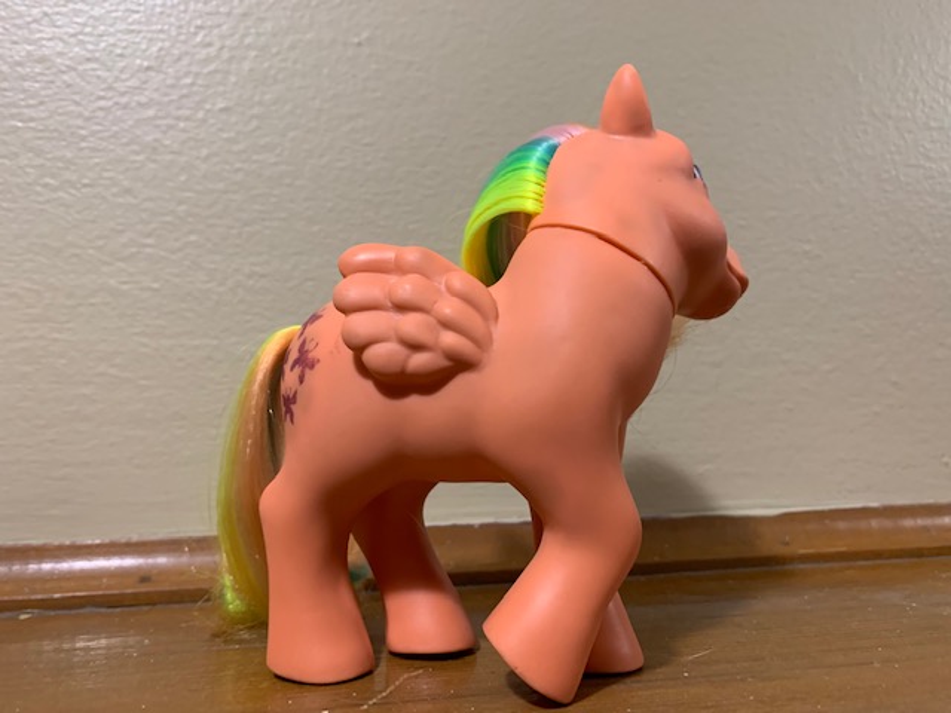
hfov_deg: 67.3
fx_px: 714
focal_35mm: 26
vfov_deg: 53.1
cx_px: 476
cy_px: 356
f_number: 1.8
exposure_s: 1/60
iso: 250
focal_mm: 4.25
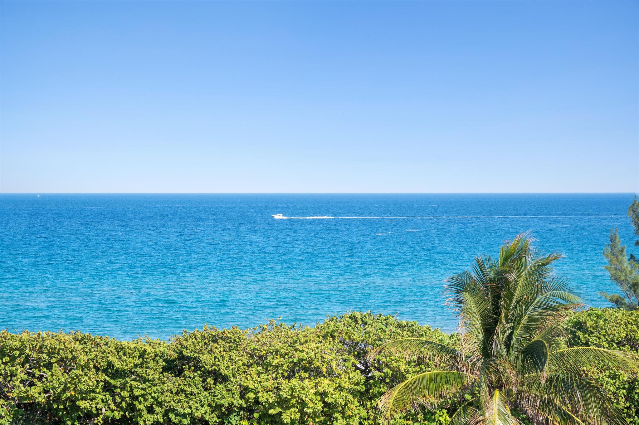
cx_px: 320
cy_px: 212
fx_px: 1383
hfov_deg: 26.0
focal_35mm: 78
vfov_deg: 17.5
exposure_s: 1/400
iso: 100
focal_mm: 78
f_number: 11
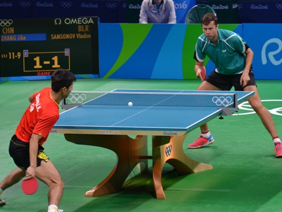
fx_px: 2066
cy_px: 93
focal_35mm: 254
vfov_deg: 5.9
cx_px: 170
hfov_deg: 7.8
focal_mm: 125
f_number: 4.5
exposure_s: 1/400
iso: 640
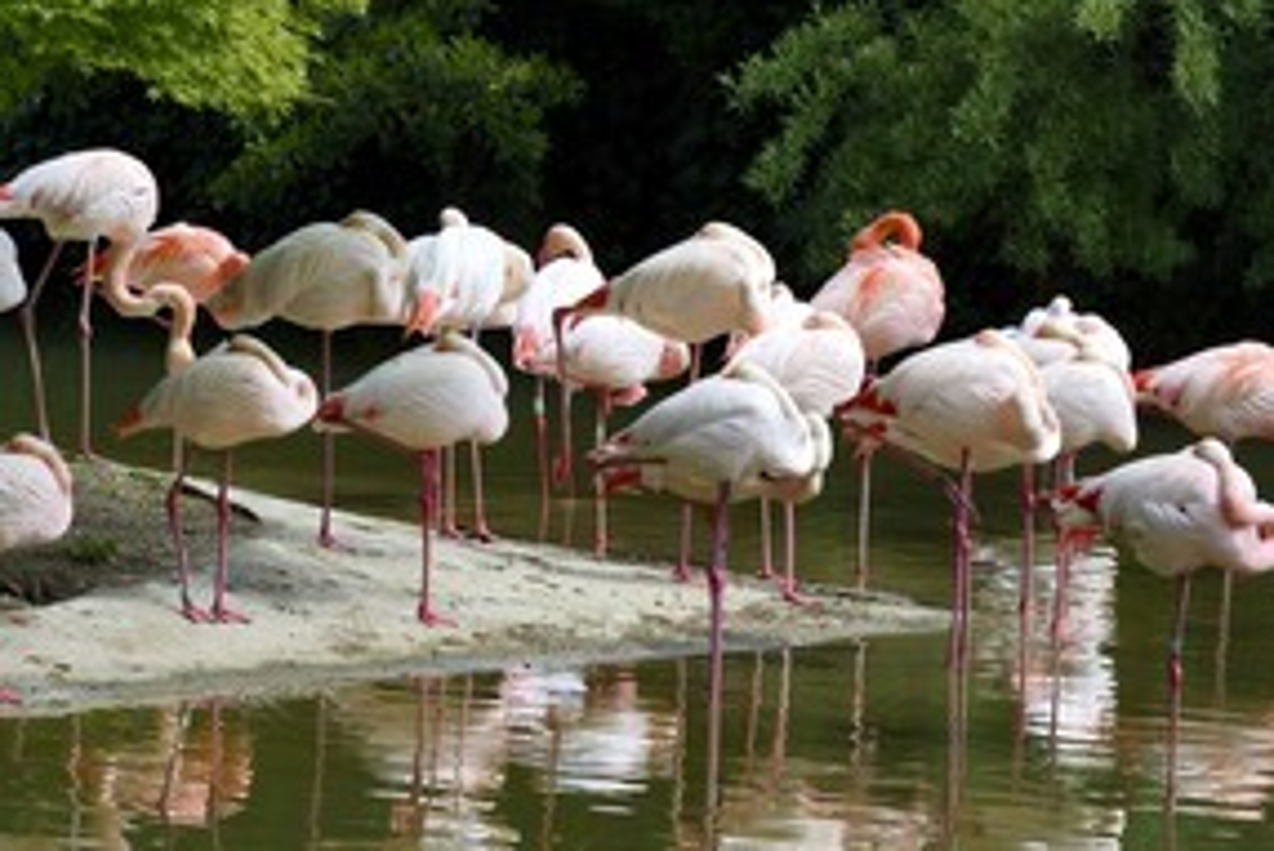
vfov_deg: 4.9
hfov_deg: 7.4
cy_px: 548
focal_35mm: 279
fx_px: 9878
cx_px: 913
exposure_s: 1/200
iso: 200
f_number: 10
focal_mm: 190
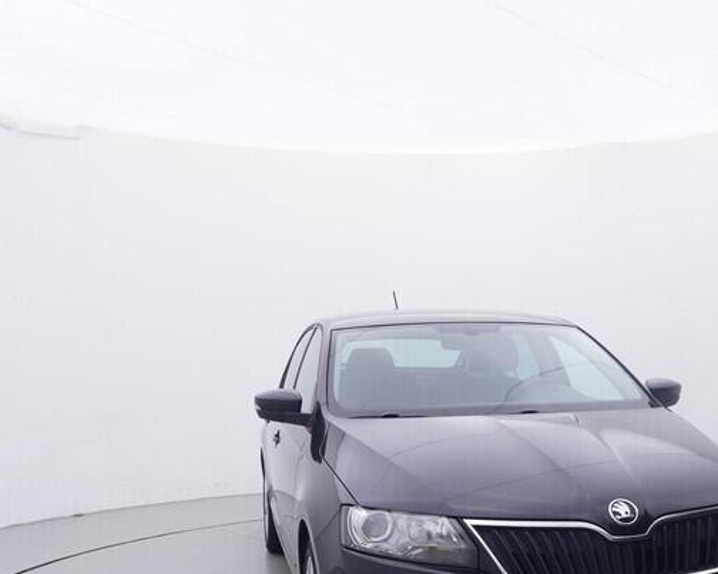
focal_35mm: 43
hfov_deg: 42.6
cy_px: 463
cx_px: 450
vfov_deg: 33.8
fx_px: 913
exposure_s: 1/80
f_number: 5
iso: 200
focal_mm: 15
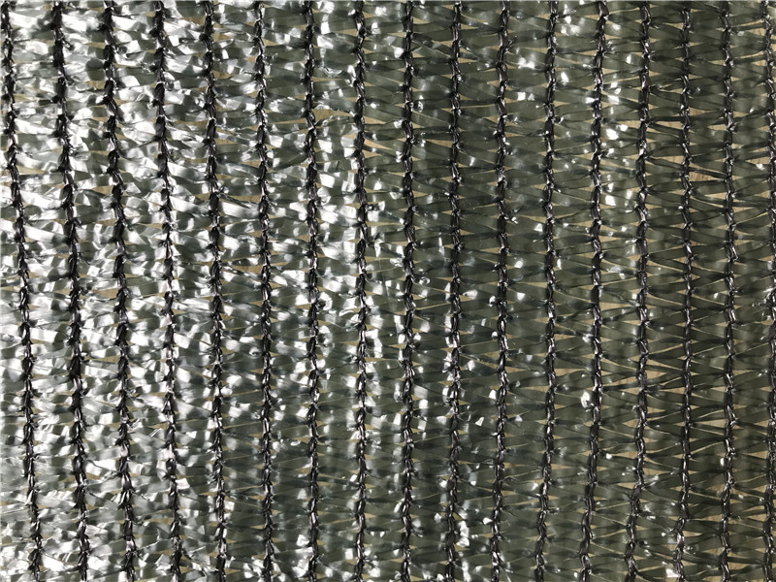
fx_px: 628
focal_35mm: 28
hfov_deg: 63.4
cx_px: 388
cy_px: 291
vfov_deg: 49.7
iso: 25
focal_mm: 3.99
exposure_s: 1/50
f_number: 1.8
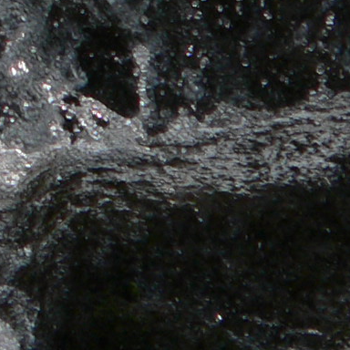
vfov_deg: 1.0
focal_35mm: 1844
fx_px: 21094
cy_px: -239
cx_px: -180
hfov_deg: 1.0
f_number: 4
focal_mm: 52.1
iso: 100
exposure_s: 1/1000
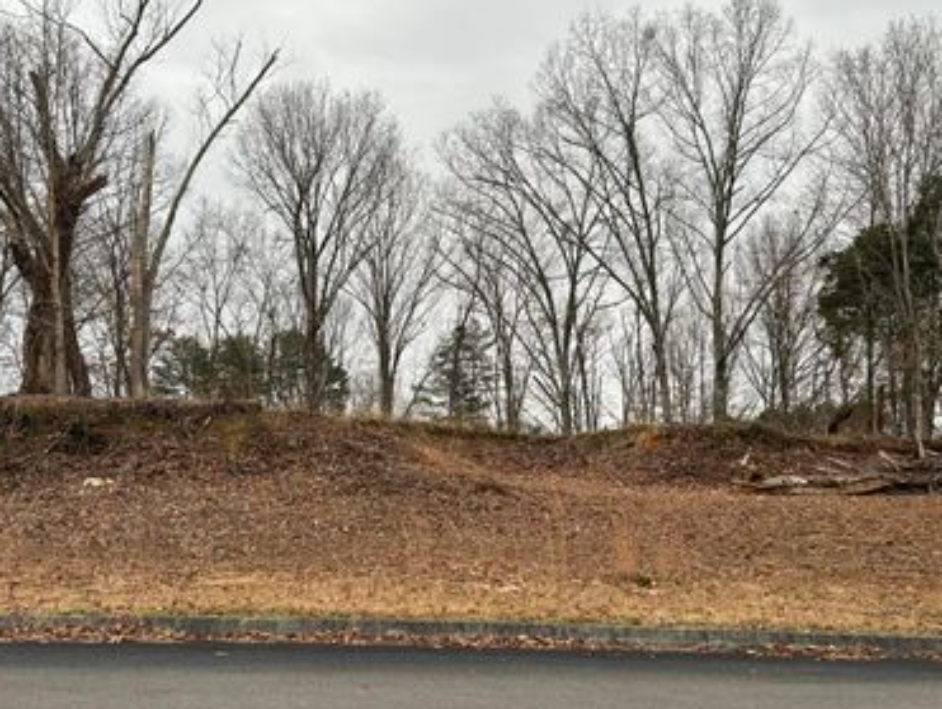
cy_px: 385
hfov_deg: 52.5
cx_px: 439
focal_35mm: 35
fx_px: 953
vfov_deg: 40.7
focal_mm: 5.7
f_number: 1.5
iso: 32
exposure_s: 1/121
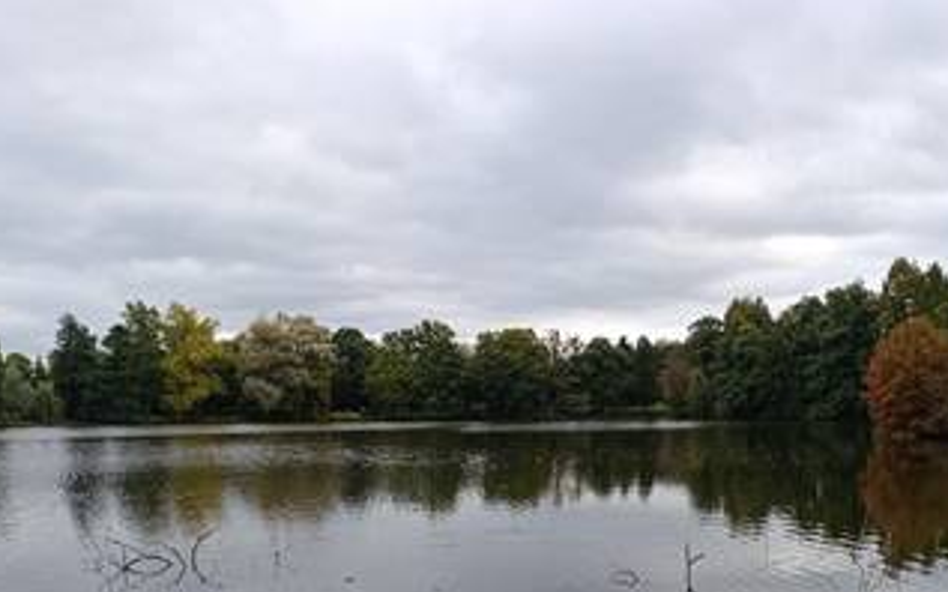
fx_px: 956
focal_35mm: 37
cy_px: 510
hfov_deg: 51.5
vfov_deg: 33.0
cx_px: 652
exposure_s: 1/136
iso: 50
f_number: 1.6
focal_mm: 6.14
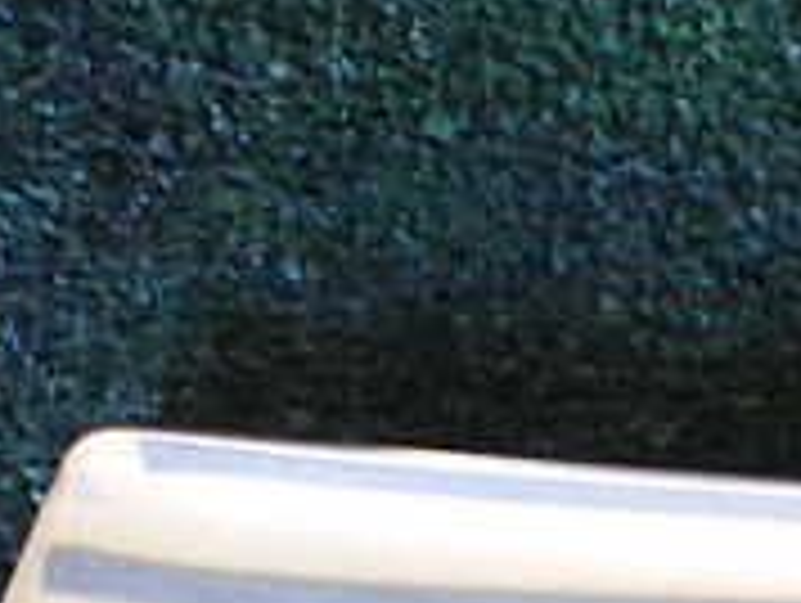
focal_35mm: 101
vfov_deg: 13.9
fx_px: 2340
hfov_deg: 18.5
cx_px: 936
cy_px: 860
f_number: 2.3
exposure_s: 1/60
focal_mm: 5.4
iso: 800
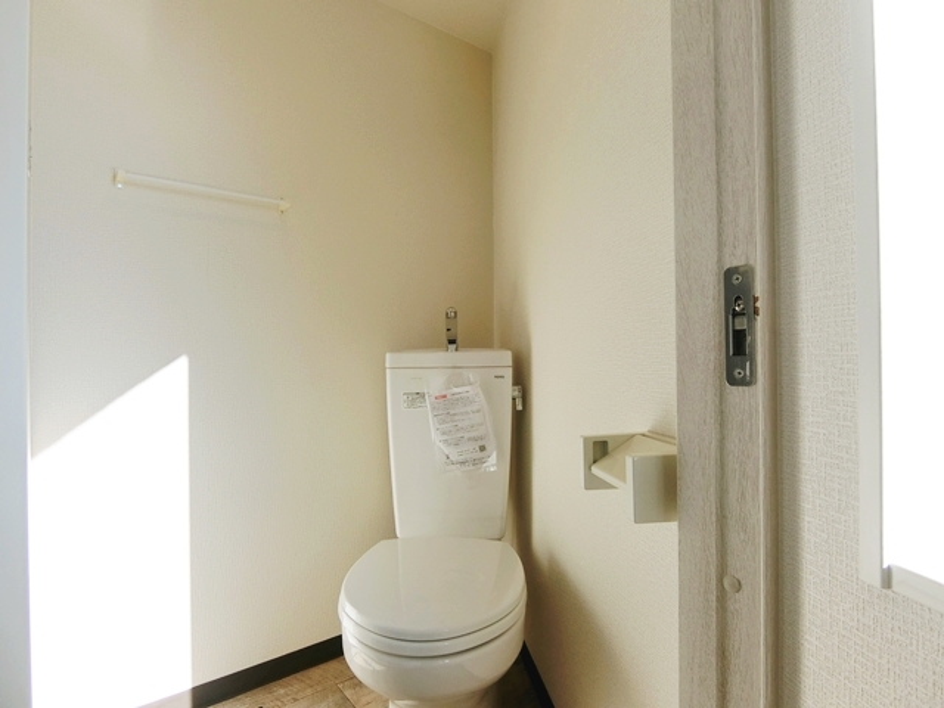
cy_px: 354
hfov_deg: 84.7
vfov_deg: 68.7
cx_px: 472
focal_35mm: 19
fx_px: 518
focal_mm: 4.06
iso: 80
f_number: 2.7
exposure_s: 1/800
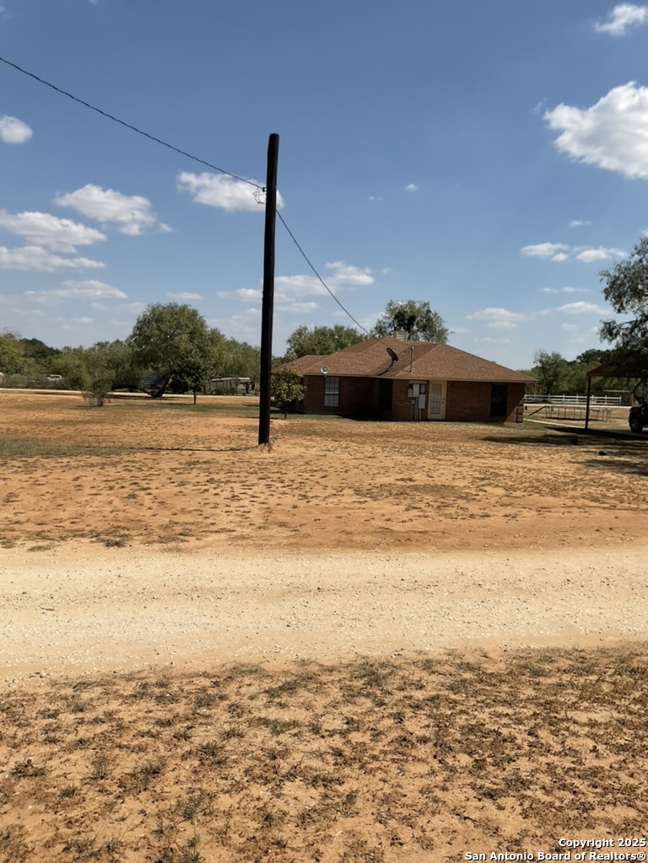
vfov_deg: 61.7
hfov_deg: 48.2
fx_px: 724
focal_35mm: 29
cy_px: 432
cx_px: 324
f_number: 1.8
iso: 16
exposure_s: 1/3788
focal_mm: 3
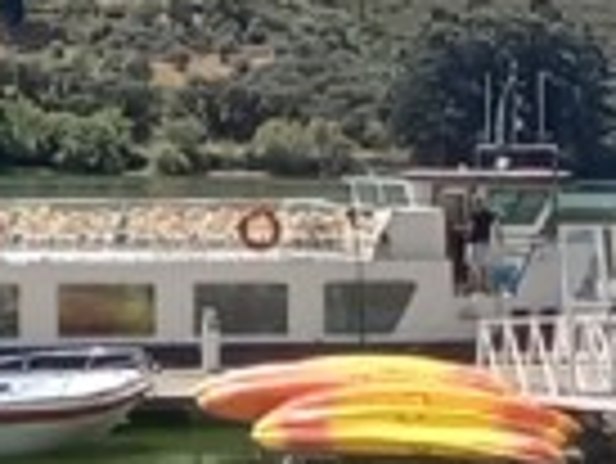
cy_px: 50
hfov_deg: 20.0
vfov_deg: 16.1
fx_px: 1621
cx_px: -157
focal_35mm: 91
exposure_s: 1/1035
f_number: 2.2
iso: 40
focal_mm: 1.13
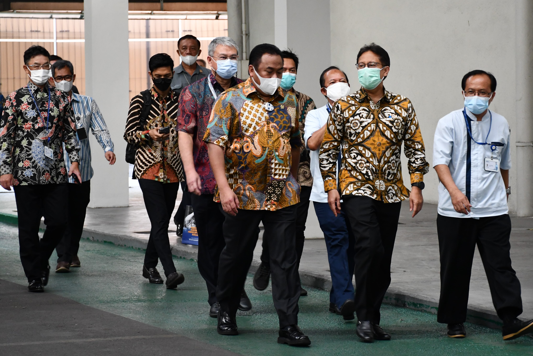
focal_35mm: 112
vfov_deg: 12.2
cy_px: 178
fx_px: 1658
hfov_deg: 18.3
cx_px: 266
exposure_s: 1/125
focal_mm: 75
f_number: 5
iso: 1600
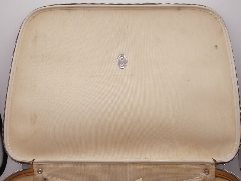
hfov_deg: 49.0
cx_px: 120
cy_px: 90
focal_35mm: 38
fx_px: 265
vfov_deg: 37.7
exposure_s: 1/250
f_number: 3.9
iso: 100
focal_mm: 6.67
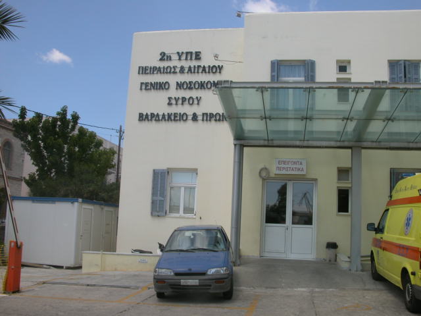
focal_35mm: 35
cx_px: 210
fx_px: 426
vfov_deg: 40.7
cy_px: 158
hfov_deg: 52.6
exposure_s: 1/337
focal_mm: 8.9
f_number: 6.3
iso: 100
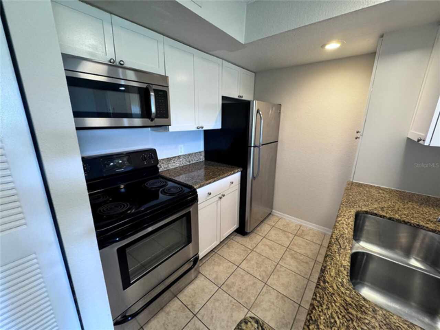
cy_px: 165
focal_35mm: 14
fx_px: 178
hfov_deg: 102.1
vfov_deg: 85.7
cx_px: 220
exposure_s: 1/60
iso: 250
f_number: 2.2
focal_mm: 2.22
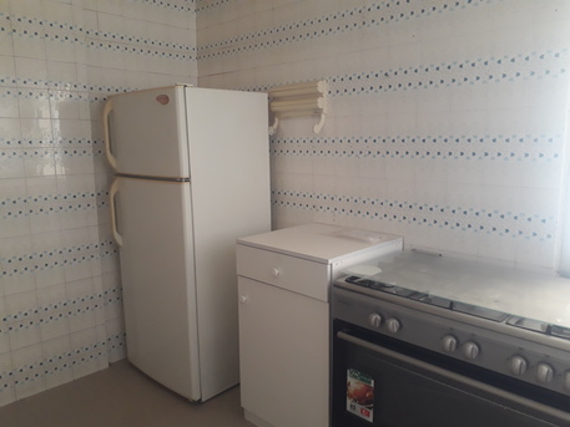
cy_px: 214
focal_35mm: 27
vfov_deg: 51.4
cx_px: 285
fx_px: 445
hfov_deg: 65.3
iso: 160
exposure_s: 1/33
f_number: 1.9
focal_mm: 3.6
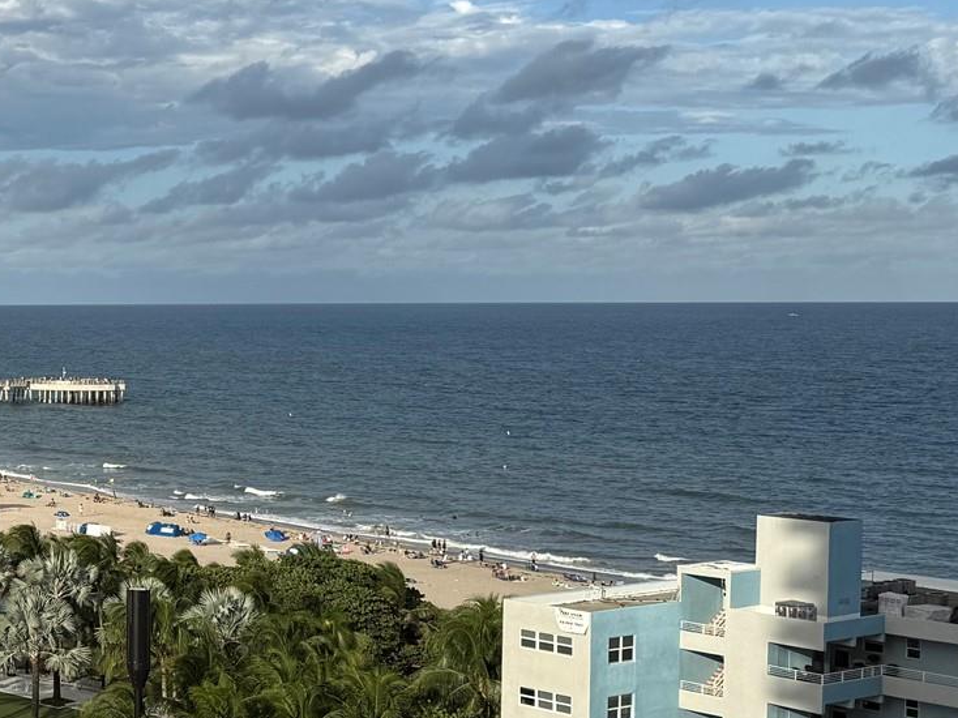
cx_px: -325
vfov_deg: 21.9
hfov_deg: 24.7
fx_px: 1854
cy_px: 372
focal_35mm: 67
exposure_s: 1/4975
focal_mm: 6.76
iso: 80
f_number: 1.78
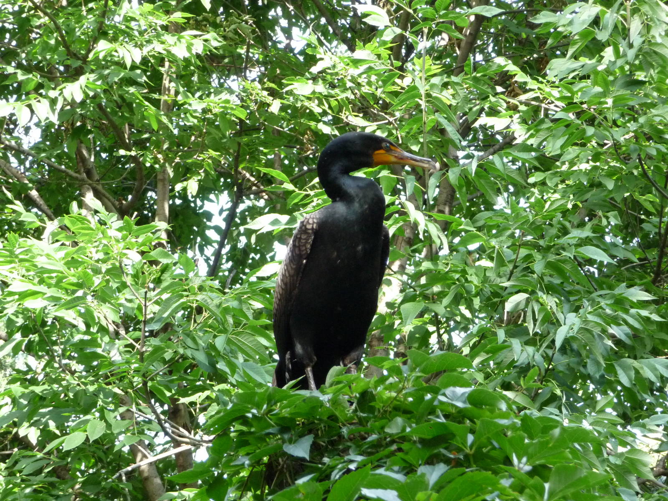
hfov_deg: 15.4
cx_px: 334
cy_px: 250
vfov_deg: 11.6
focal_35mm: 128
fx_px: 2470
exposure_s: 1/100
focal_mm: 21.8
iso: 400
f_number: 4.7
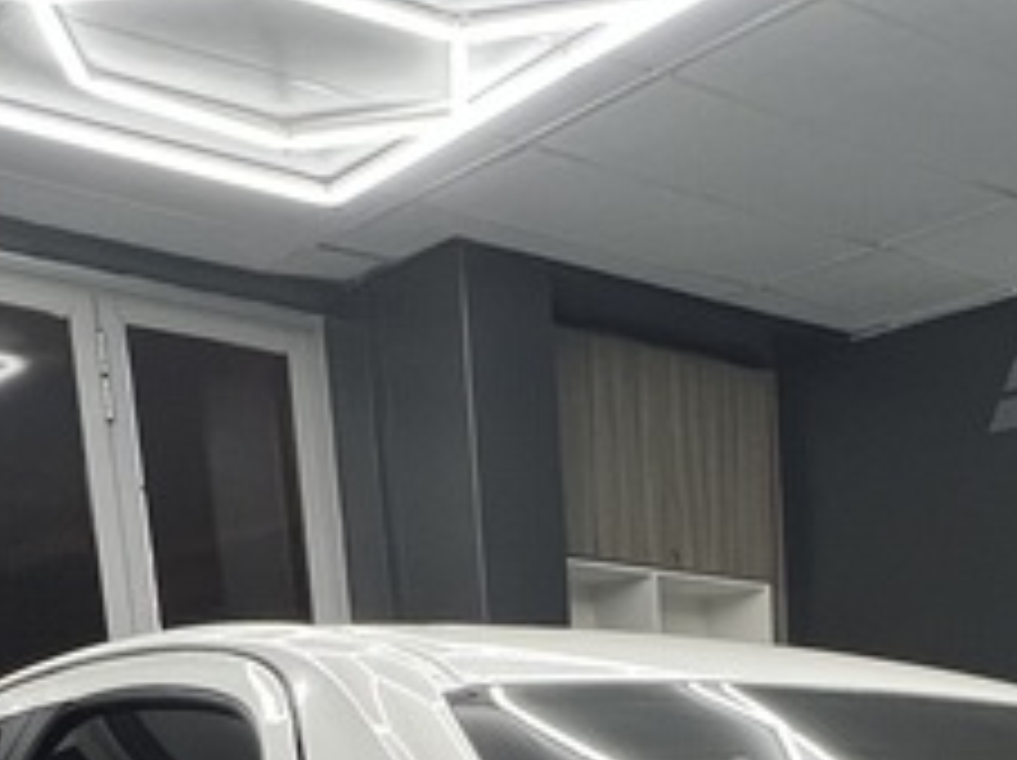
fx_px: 1732
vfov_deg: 19.3
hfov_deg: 30.3
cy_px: 1336
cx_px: 1030
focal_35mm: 59
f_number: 1.8
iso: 125
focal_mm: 1.57
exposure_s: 1/100
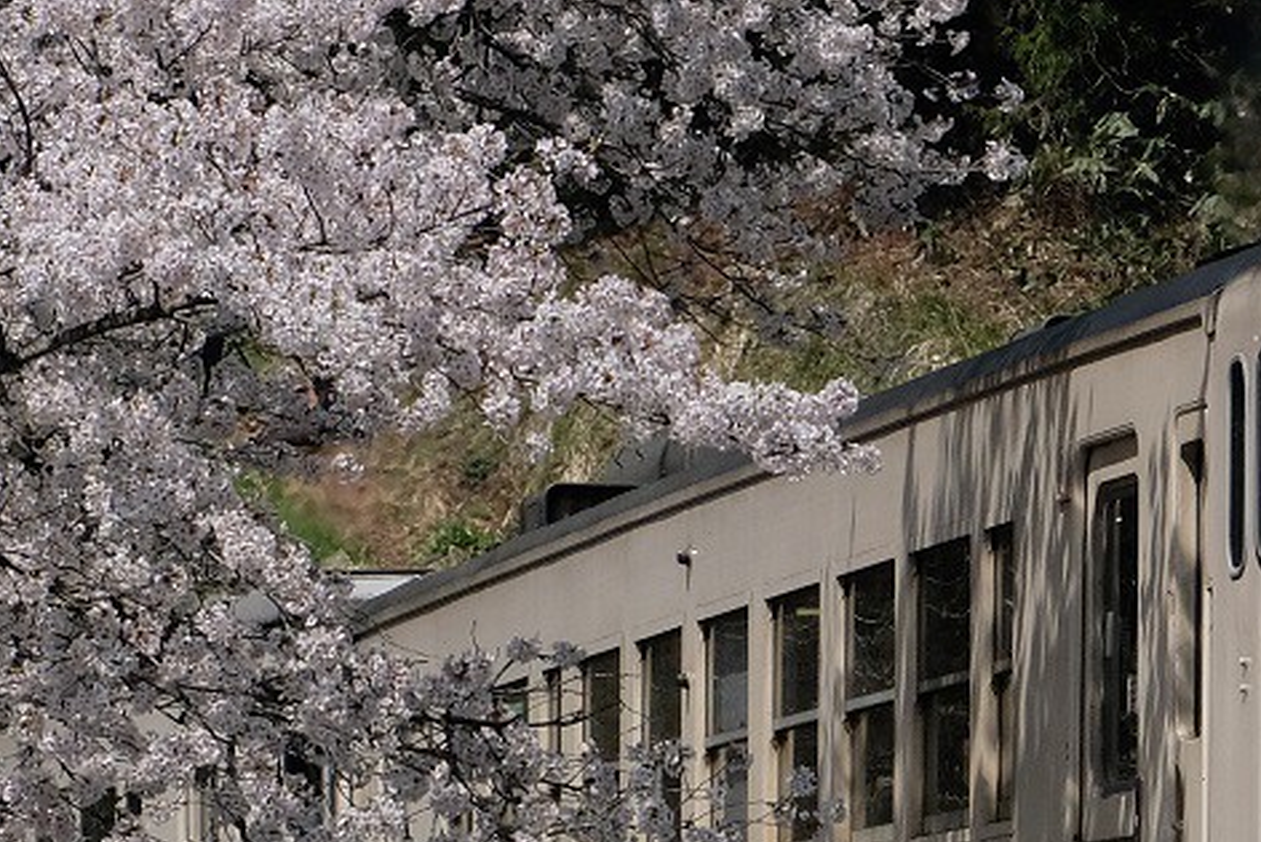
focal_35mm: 358
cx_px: 1293
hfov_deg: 5.7
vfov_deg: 3.8
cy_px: 724
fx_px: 12543
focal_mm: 58.9
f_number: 9
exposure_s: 1/900
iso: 800
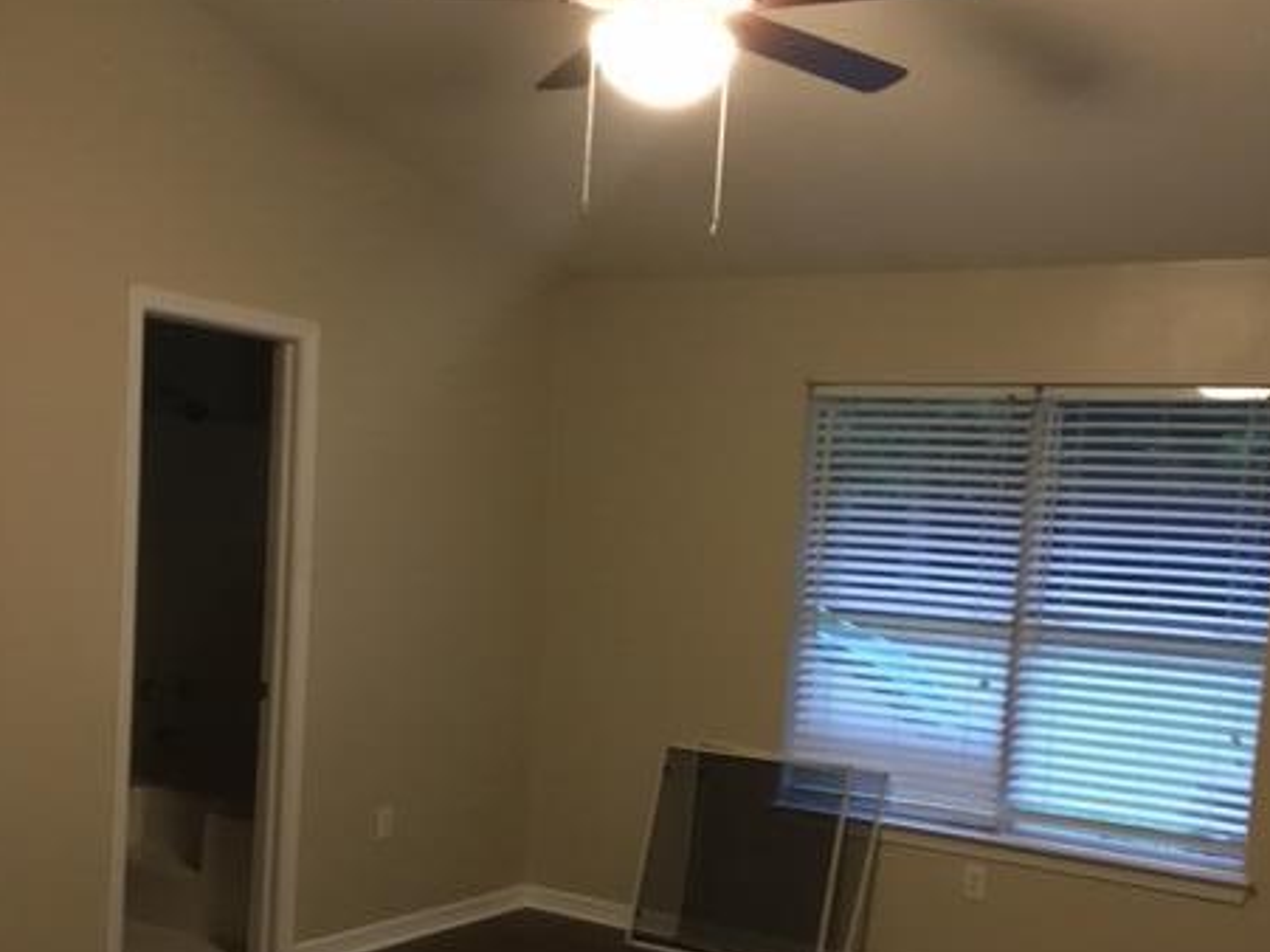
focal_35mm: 44
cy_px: 656
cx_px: 659
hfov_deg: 42.9
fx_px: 1614
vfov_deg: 32.5
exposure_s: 1/17
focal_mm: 3.3
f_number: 2.4
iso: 400
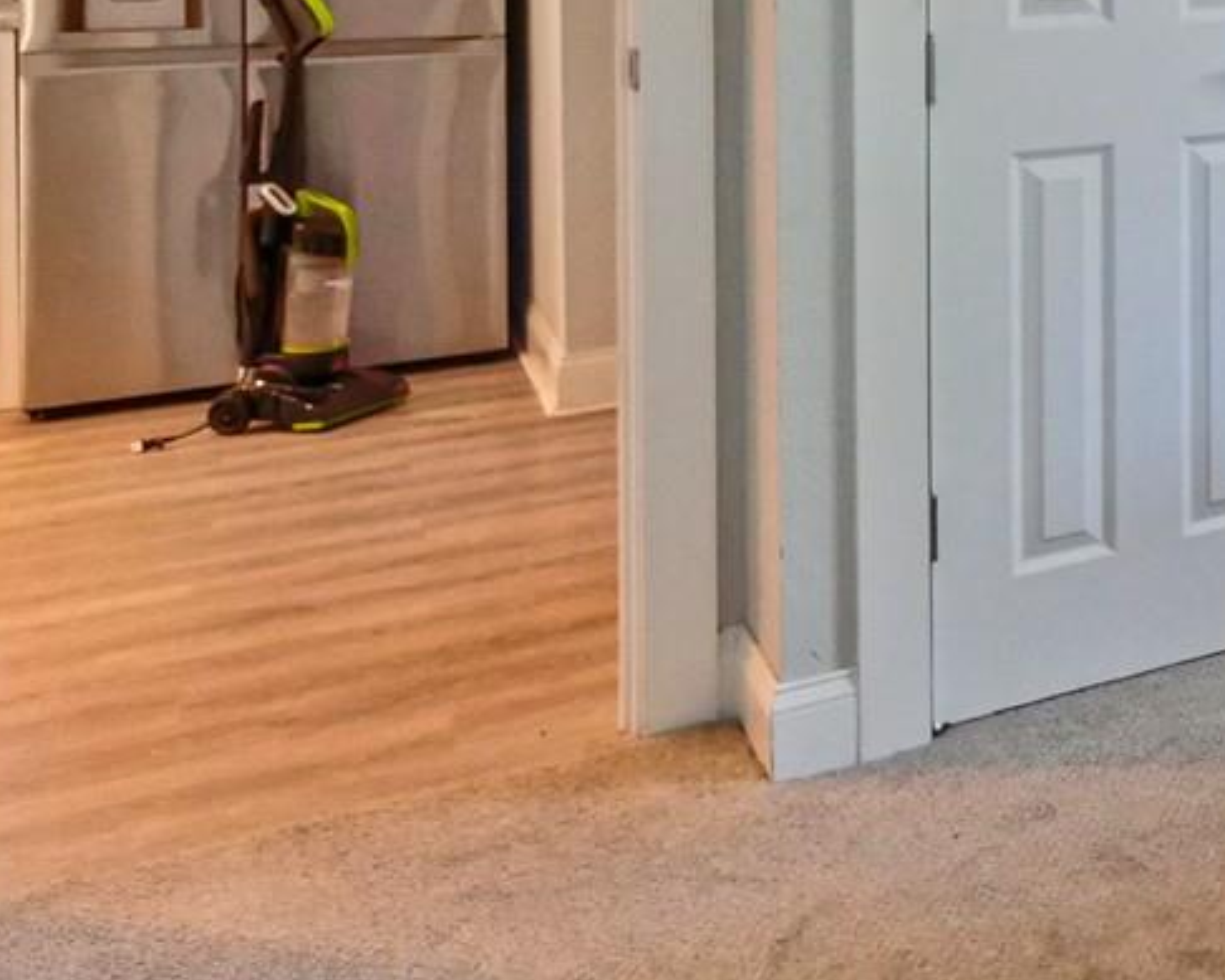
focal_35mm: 45
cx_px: 1785
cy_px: 74
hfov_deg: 28.6
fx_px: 1632
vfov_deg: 31.7
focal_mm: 7
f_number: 4
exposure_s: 1/60
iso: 2500
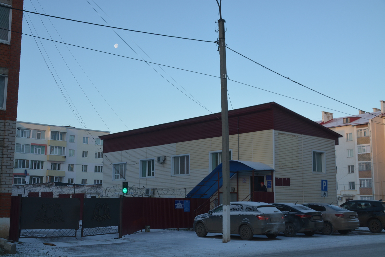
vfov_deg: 29.0
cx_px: 192
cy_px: 128
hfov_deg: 42.3
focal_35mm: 46
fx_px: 497
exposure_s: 1/160
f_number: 8
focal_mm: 31
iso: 250
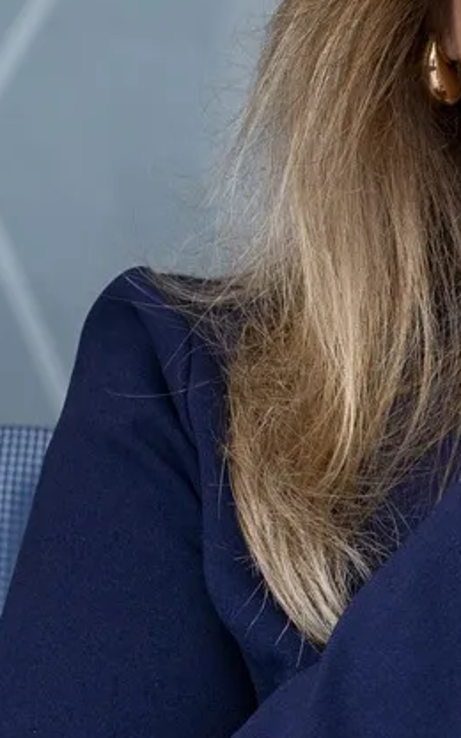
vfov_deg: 9.5
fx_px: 4424
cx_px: 610
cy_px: 413
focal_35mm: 220
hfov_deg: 5.9
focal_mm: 35
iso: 200
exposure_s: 1/125
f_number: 4
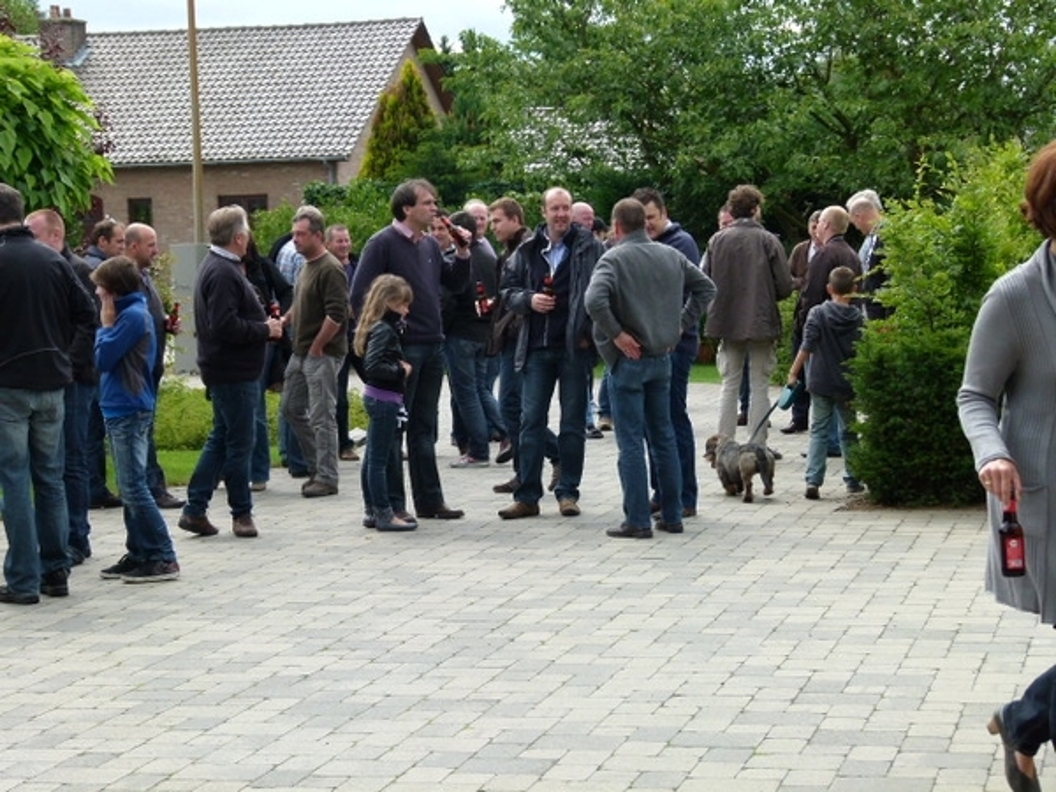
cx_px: 528
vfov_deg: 18.9
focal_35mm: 78
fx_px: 2379
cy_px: 396
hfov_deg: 25.0
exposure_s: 1/250
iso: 100
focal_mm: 14.1
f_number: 4
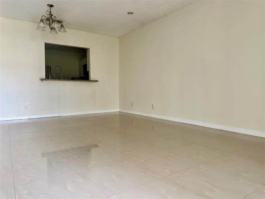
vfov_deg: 56.8
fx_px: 184
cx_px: 132
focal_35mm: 24
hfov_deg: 71.6
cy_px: 100
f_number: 1.78
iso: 400
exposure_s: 1/60
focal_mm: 6.86
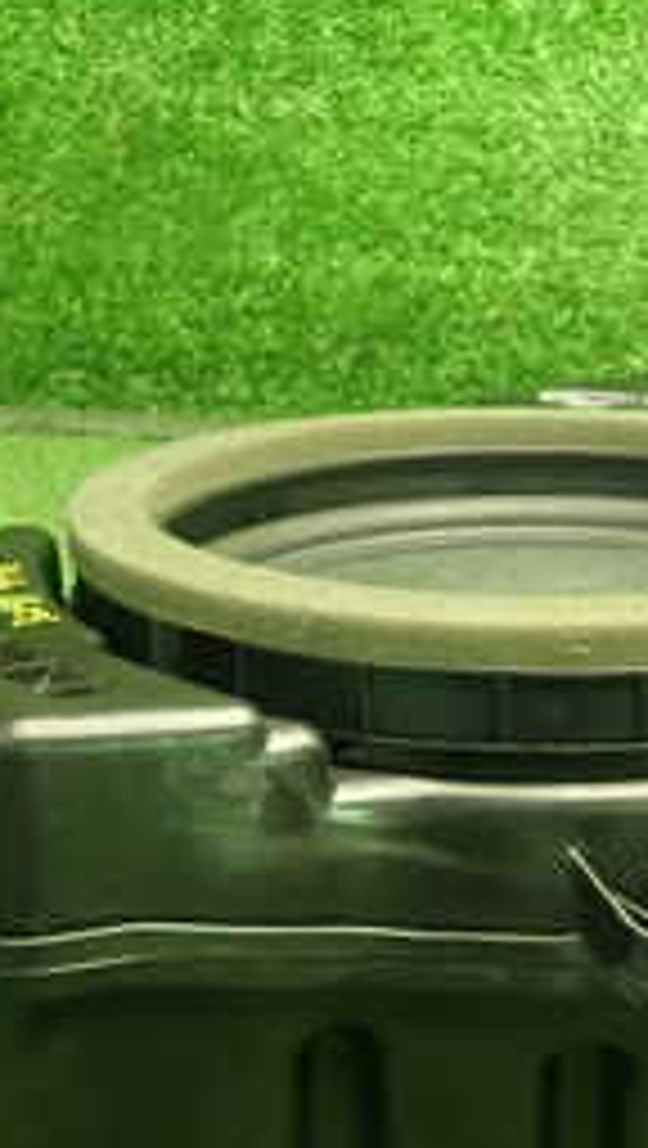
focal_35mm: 64
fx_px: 1949
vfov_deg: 32.4
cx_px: 572
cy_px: 806
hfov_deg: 18.6
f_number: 2
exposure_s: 1/30
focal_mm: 4.5
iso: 320
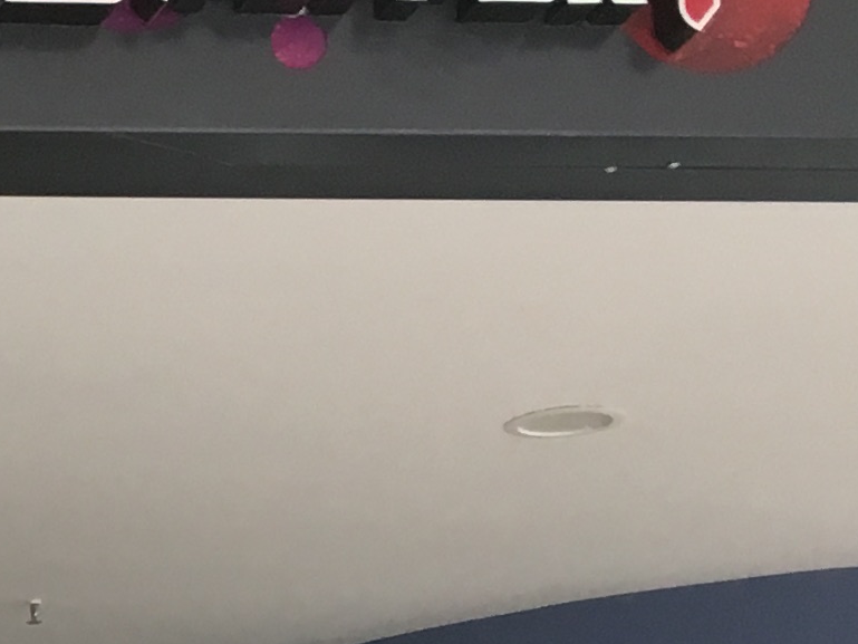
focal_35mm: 152
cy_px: 1181
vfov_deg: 9.3
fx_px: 3768
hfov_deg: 12.2
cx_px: -528
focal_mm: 4.15
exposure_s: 1/33
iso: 40
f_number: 2.2
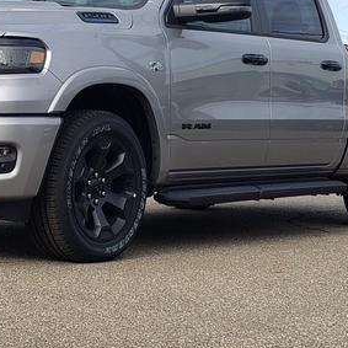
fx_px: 591
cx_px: 103
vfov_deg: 32.5
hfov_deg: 32.4
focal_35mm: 52
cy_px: 118
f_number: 2.4
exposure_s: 1/845
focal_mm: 4.3
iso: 50
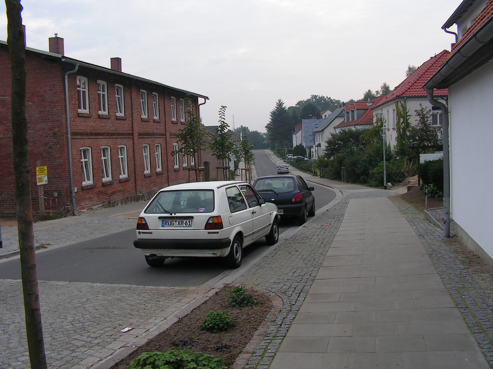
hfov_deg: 51.4
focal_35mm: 36
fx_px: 513
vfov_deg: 39.7
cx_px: 246
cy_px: 184
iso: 64
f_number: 4.8
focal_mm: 6
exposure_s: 1/160
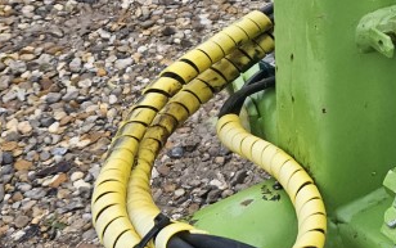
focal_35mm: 81
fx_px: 875
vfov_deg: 15.8
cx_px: 481
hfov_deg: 23.3
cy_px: -3
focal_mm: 5.4
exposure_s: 1/129
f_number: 1.8
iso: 64
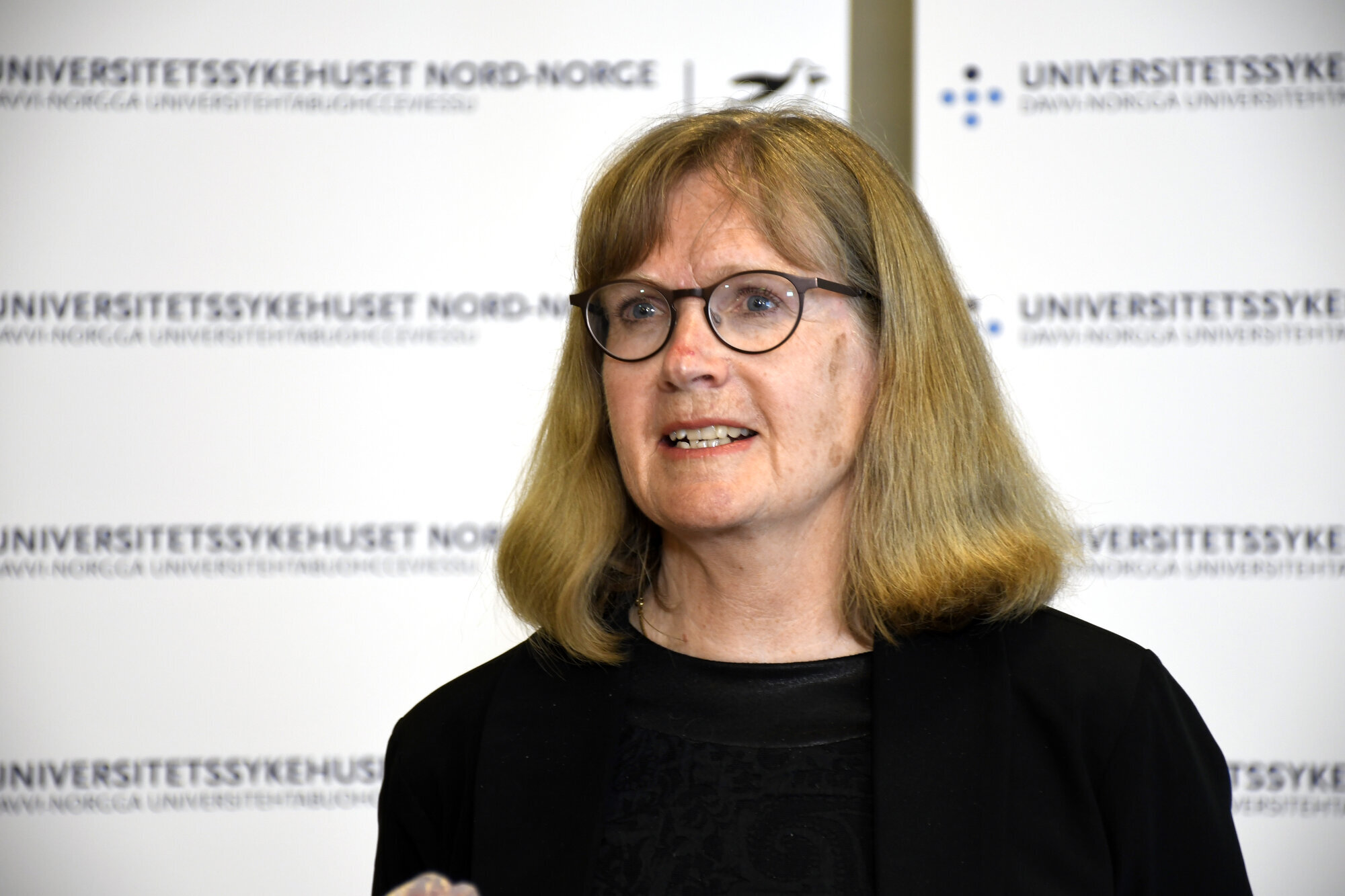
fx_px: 5603
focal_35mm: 150
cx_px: 672
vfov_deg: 9.1
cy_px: 448
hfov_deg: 13.7
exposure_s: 1/30
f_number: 5.6
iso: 500
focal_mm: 100
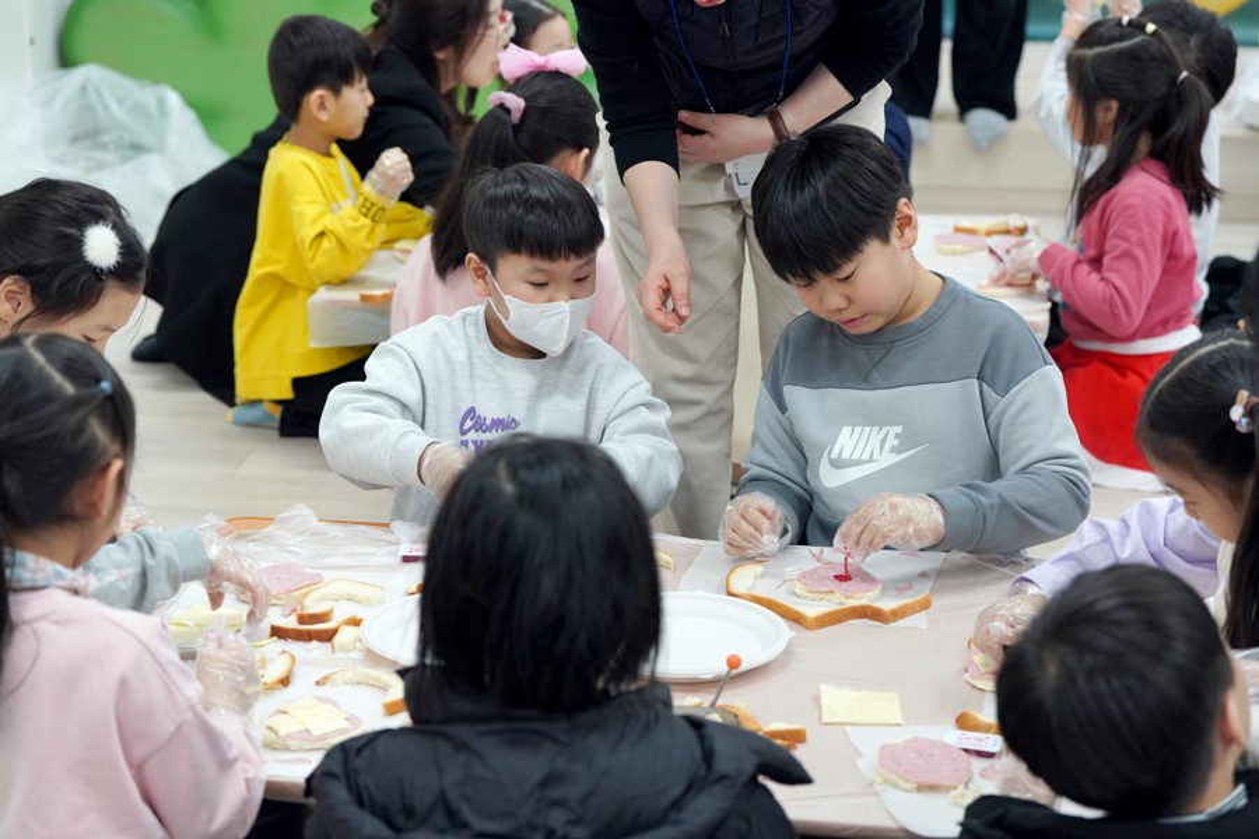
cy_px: 420
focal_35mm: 70
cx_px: 630
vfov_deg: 19.5
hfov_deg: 28.8
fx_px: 2448
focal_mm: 70
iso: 2000
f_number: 4
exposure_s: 1/160
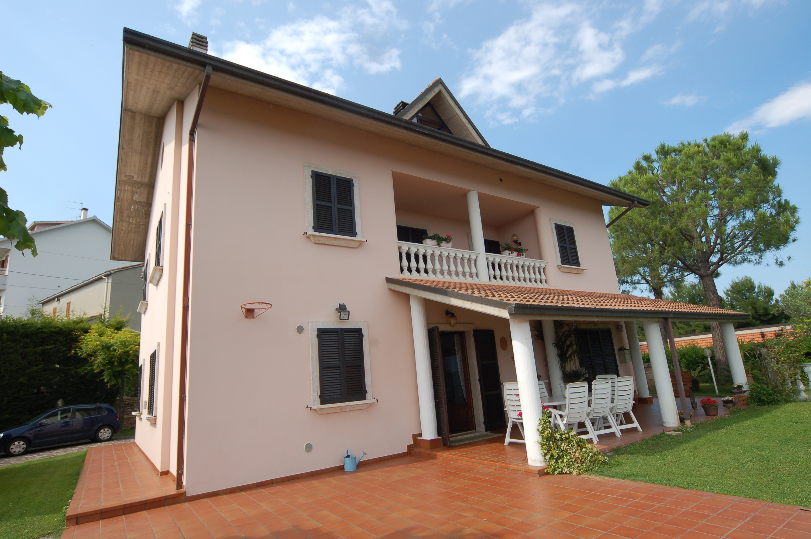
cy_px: 270
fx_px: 405
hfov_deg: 90.1
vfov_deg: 67.3
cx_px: 406
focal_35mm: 18
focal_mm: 12
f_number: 8
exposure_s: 1/250
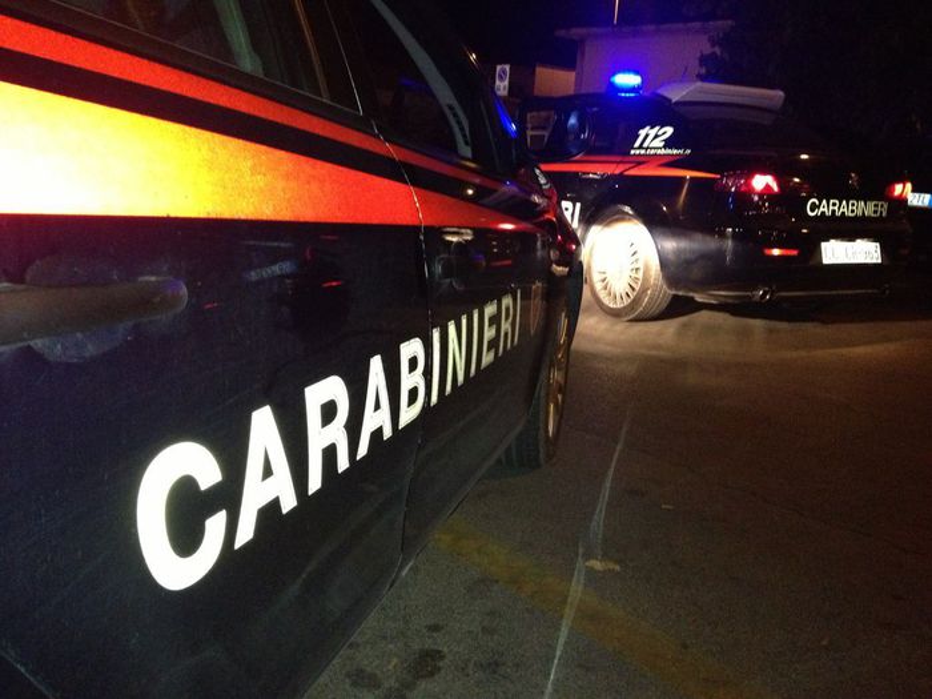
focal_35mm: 35
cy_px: 350
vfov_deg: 40.7
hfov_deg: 52.6
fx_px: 942
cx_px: 466
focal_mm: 4.28
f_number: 2.4
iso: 640
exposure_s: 1/16
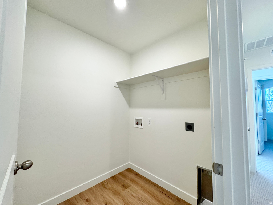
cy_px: 102
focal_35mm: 14
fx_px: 110
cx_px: 136
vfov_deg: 85.7
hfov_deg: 102.1
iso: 160
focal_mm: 2.22
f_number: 2.2
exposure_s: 1/120
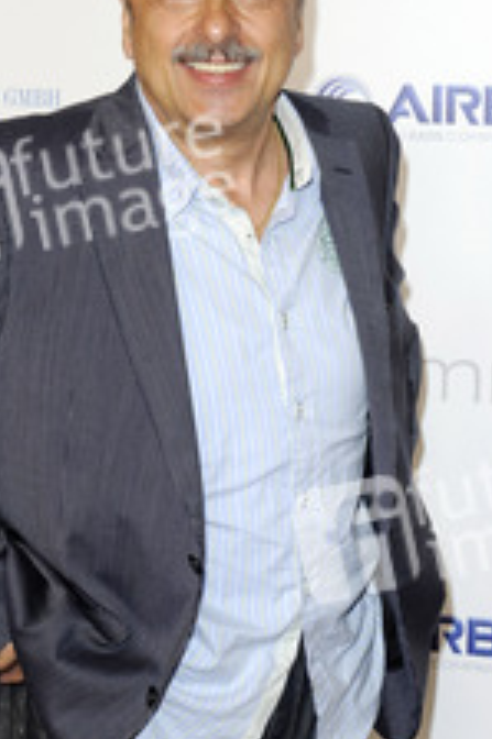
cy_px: 360
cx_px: 162
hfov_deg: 10.9
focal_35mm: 125
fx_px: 2566
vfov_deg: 16.4
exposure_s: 1/160
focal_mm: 70
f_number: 6.3
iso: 800
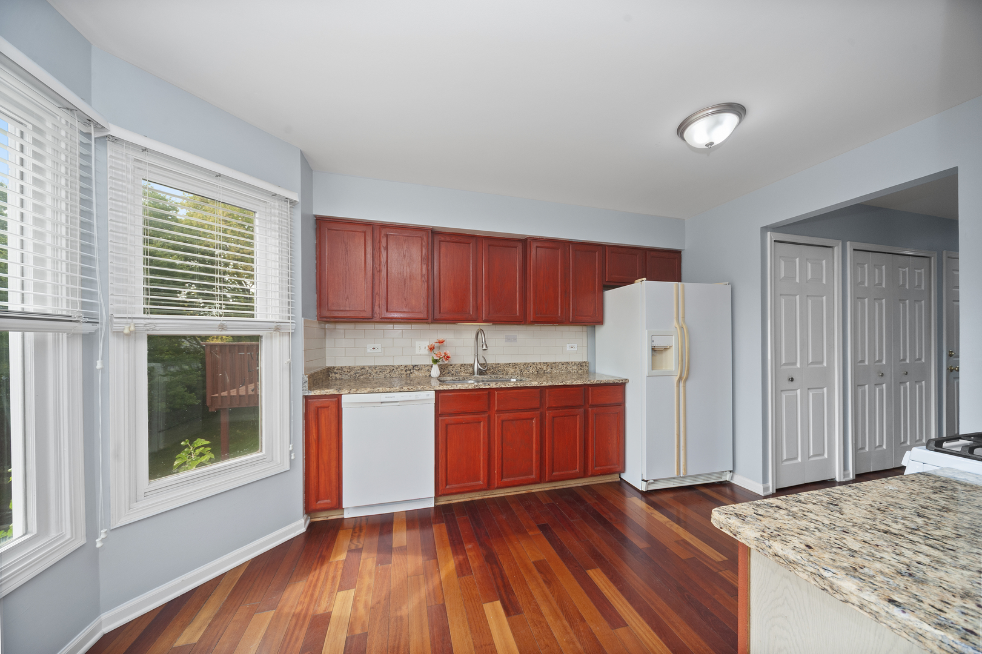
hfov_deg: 112.6
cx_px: 491
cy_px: 327
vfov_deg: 90.0
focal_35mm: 12
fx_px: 327
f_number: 8
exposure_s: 1/30
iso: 320
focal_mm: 12
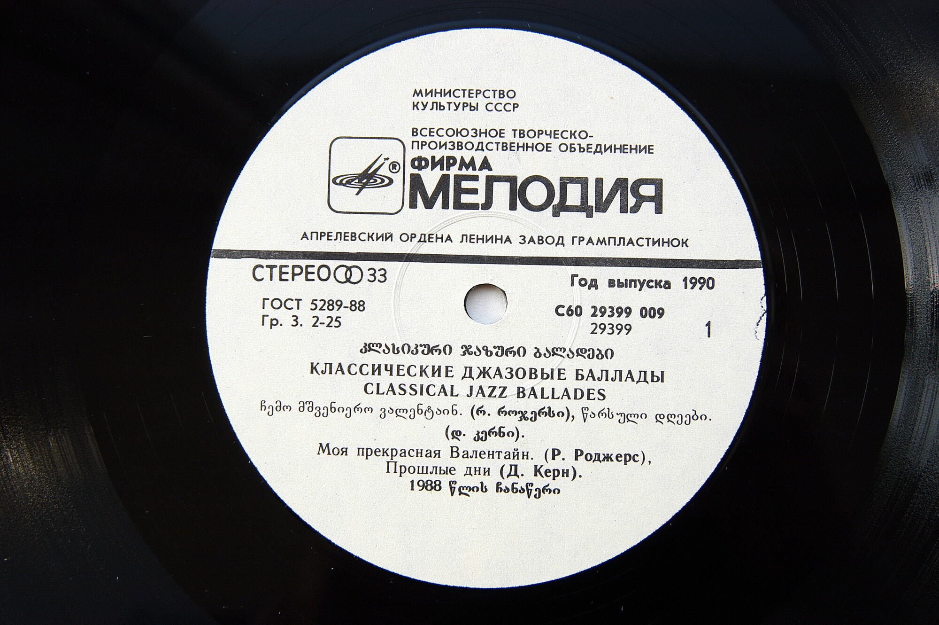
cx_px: 470
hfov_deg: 37.9
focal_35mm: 52
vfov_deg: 25.7
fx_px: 1368
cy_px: 312
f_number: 6.3
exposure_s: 1/160
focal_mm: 35
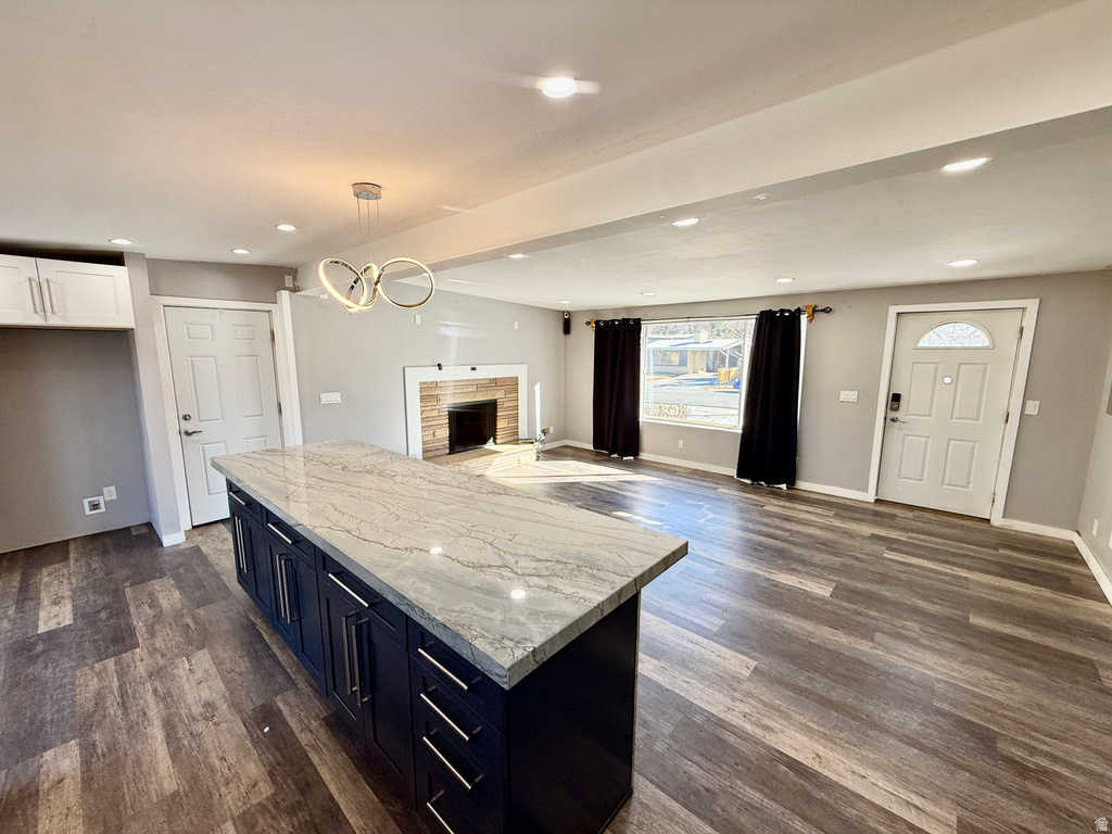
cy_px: 417
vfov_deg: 85.7
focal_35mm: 14
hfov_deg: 102.1
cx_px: 556
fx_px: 450
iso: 64
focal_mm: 2.22
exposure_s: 1/180
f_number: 2.2
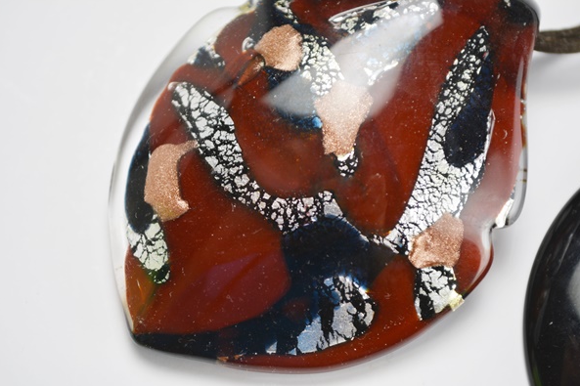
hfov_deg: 24.3
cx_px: 290
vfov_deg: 16.3
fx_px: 1345
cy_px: 194
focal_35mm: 84
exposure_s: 1/125
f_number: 5.6
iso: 250
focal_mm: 55
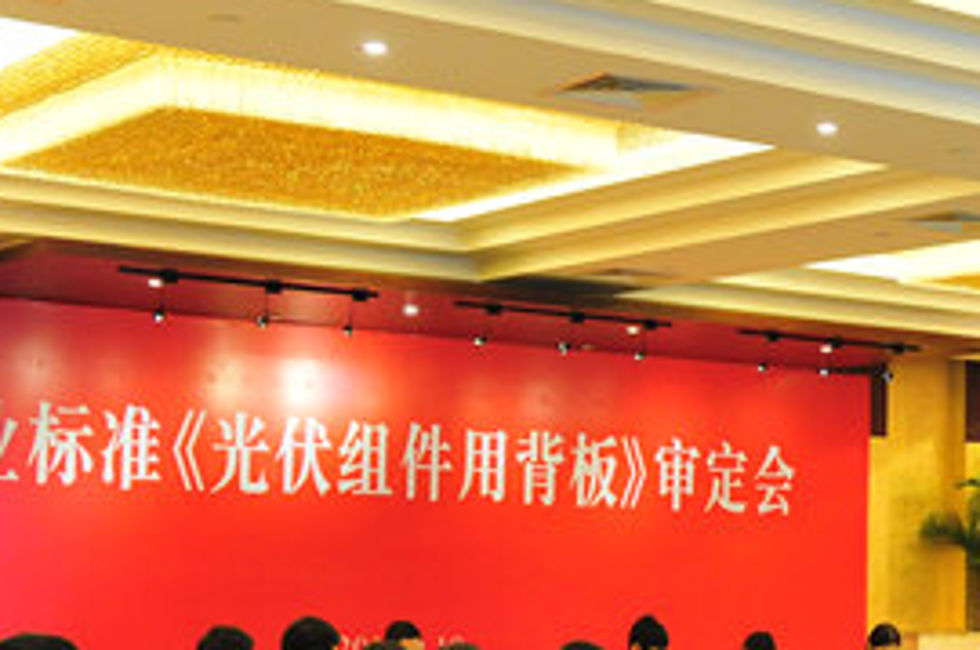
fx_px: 2174
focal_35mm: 80
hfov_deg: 23.9
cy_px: 394
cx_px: 1049
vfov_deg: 17.0
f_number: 3.5
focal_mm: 18
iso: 1000
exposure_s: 1/15
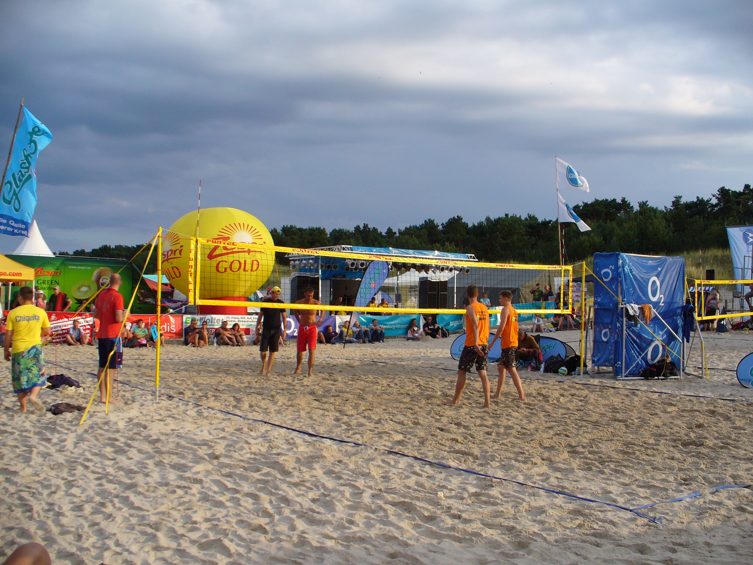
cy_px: 282
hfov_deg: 50.1
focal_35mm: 37
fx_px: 805
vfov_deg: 38.7
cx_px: 376
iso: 100
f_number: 5.6
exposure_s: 1/200
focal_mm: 6.1
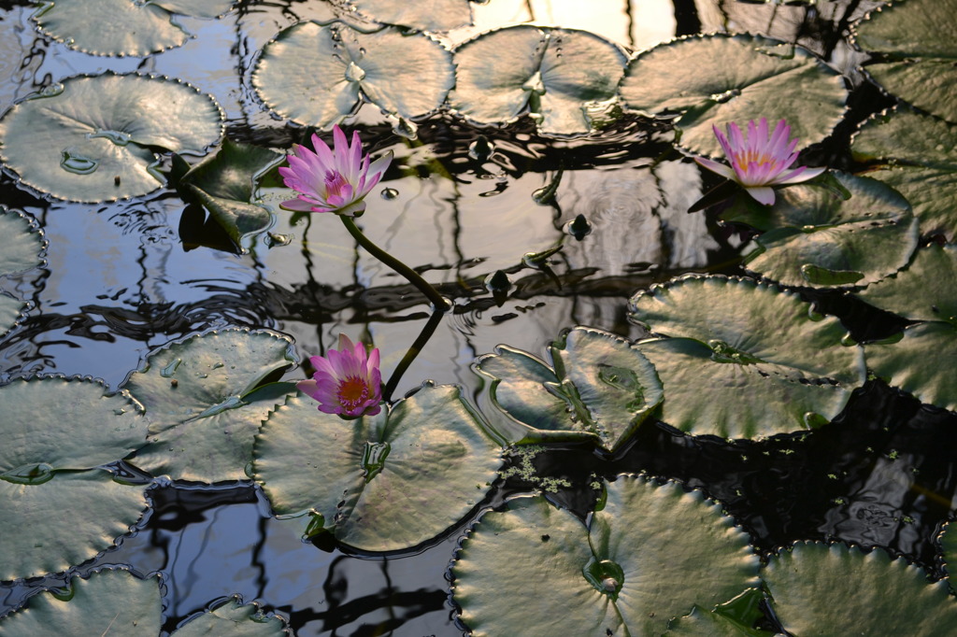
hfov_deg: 29.9
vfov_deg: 20.1
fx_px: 1794
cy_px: 318
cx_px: 478
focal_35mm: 68
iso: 125
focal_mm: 45
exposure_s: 1/125
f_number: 5.6
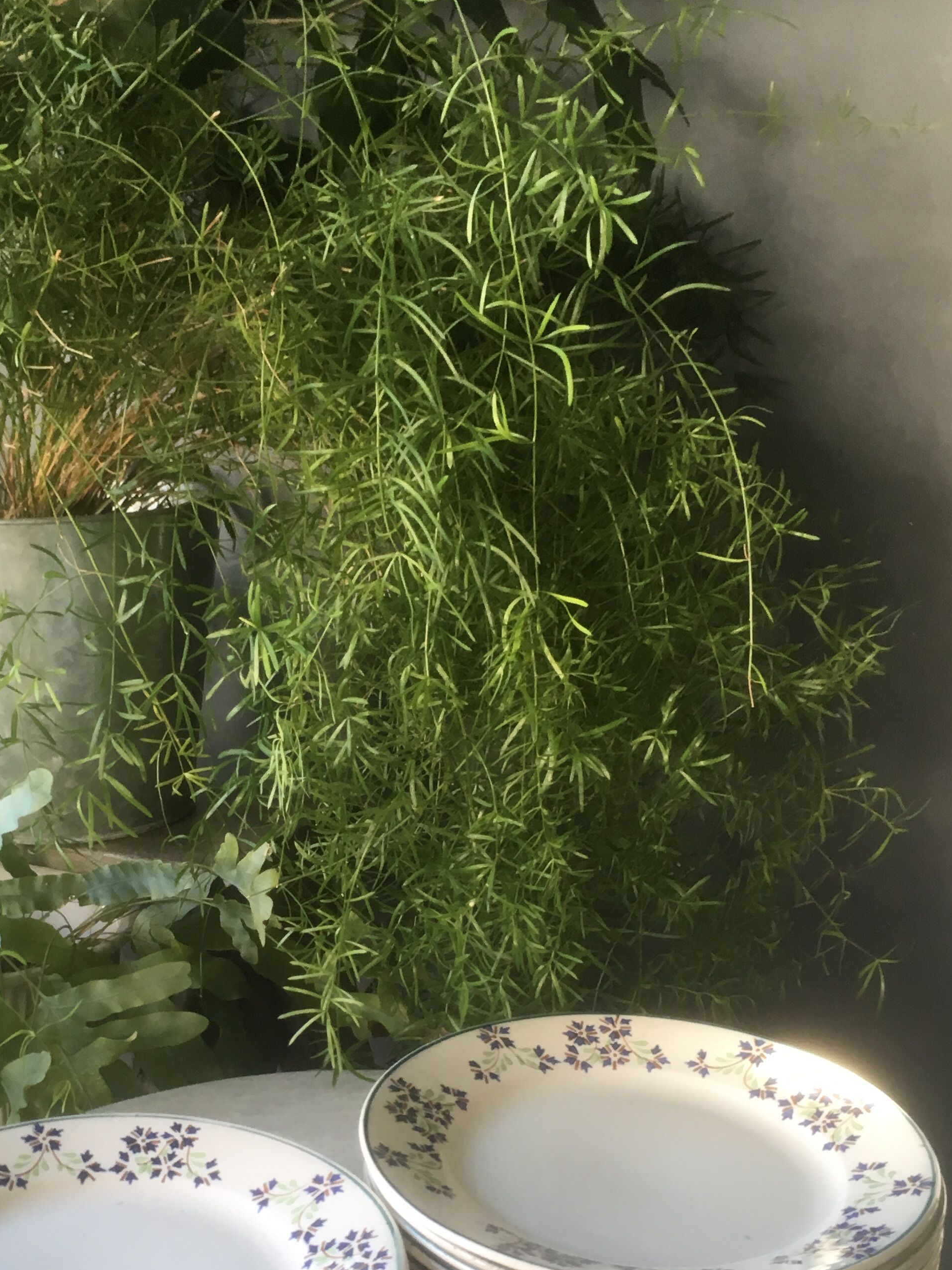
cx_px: 283
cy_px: 877
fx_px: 1687
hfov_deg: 31.2
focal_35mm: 46
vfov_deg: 40.6
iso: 32
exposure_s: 1/33
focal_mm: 4.15
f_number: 2.2
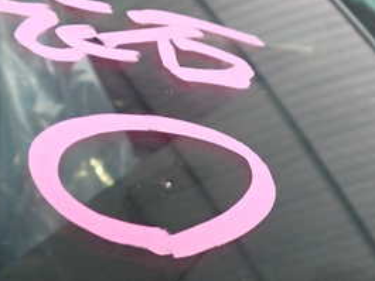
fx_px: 737
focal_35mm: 68
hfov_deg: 28.5
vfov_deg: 21.6
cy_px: 144
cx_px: 163
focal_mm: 5.4
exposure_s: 1/100
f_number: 2.3
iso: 320
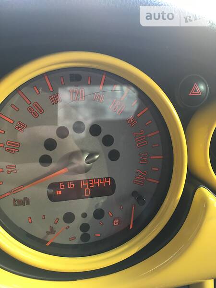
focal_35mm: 29
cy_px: 144
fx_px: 241
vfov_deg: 61.7
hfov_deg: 48.2
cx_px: 108
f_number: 2.2
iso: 100
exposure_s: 1/33
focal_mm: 4.2
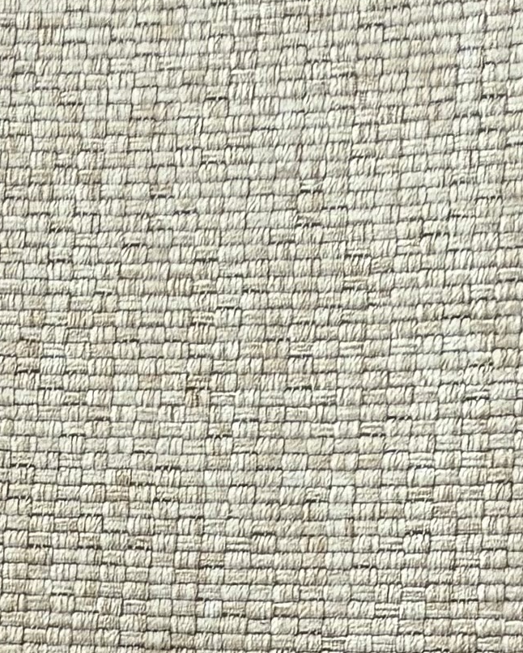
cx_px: -16
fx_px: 2263
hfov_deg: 13.0
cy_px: 1595
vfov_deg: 12.6
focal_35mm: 117
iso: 64
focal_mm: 2.22
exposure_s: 1/121
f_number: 2.2
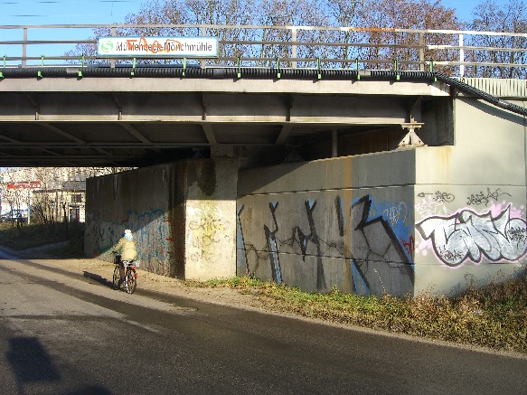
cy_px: 198
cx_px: 264
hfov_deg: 49.0
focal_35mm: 38
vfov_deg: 37.7
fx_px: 578
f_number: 4
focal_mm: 7.9
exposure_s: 1/250
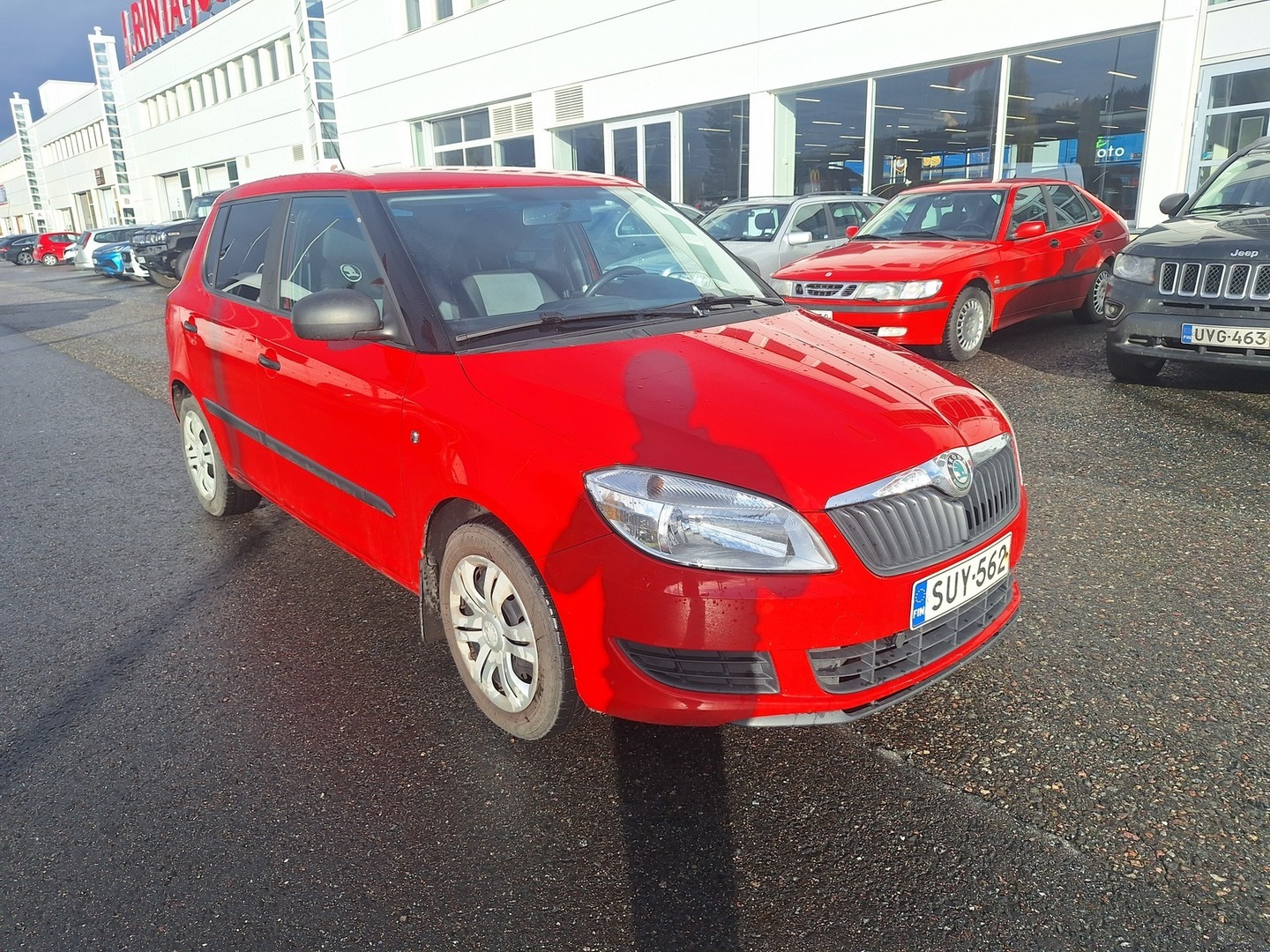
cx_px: 635
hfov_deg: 73.9
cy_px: 476
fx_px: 844
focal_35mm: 23
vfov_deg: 58.9
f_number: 1.8
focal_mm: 5.54
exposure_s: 1/2660
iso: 40
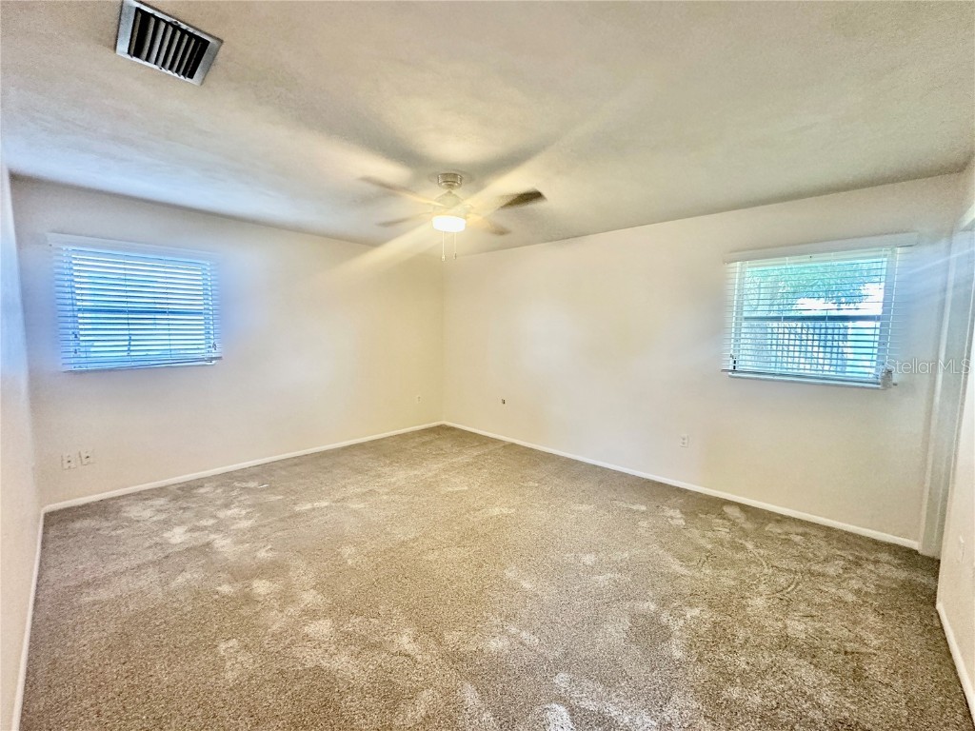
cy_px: 366
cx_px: 488
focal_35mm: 14
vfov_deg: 85.7
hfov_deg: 102.1
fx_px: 394
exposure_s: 1/60
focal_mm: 2.22
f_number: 2.2
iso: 400
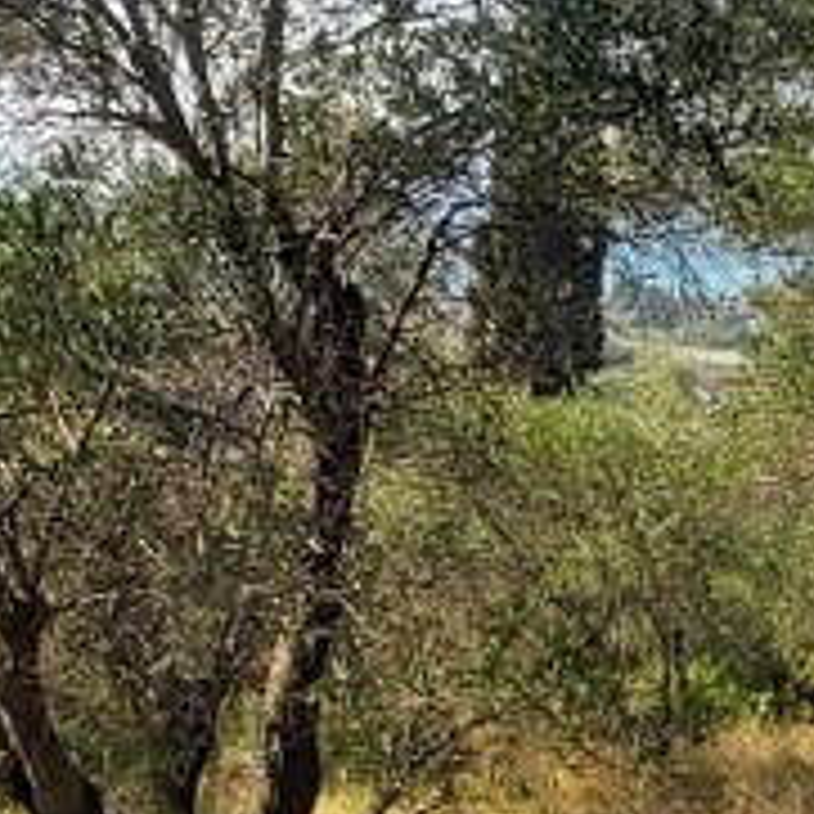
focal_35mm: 60
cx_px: 706
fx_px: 1596
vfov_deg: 28.4
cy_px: 535
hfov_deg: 27.7
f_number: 2.2
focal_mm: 1.42
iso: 40
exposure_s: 1/915
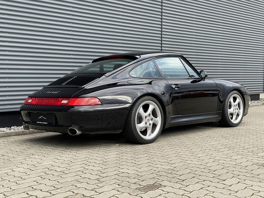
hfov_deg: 36.8
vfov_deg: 28.0
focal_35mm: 52
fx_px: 397
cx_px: 132
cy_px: 99
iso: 25
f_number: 2
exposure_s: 1/176
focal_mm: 6
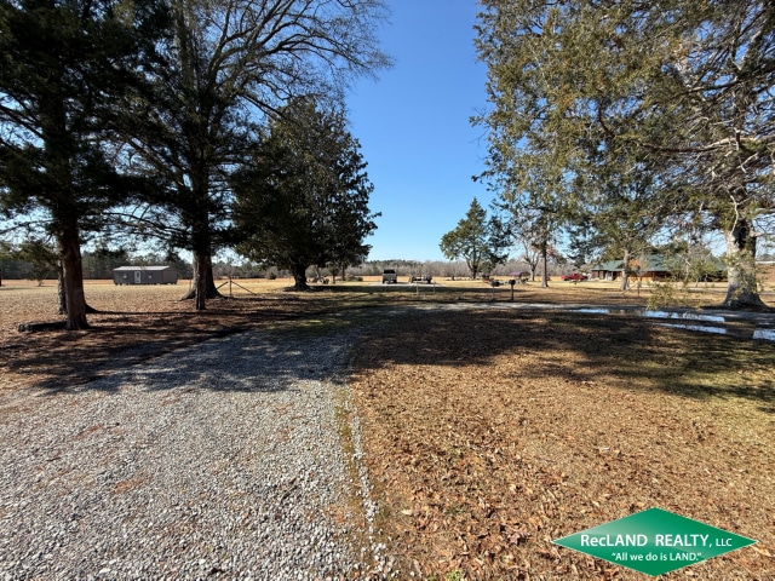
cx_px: 388
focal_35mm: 14
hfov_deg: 102.1
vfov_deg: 85.7
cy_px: 290
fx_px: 313
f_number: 2.2
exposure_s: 1/1033
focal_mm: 2.22
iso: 50
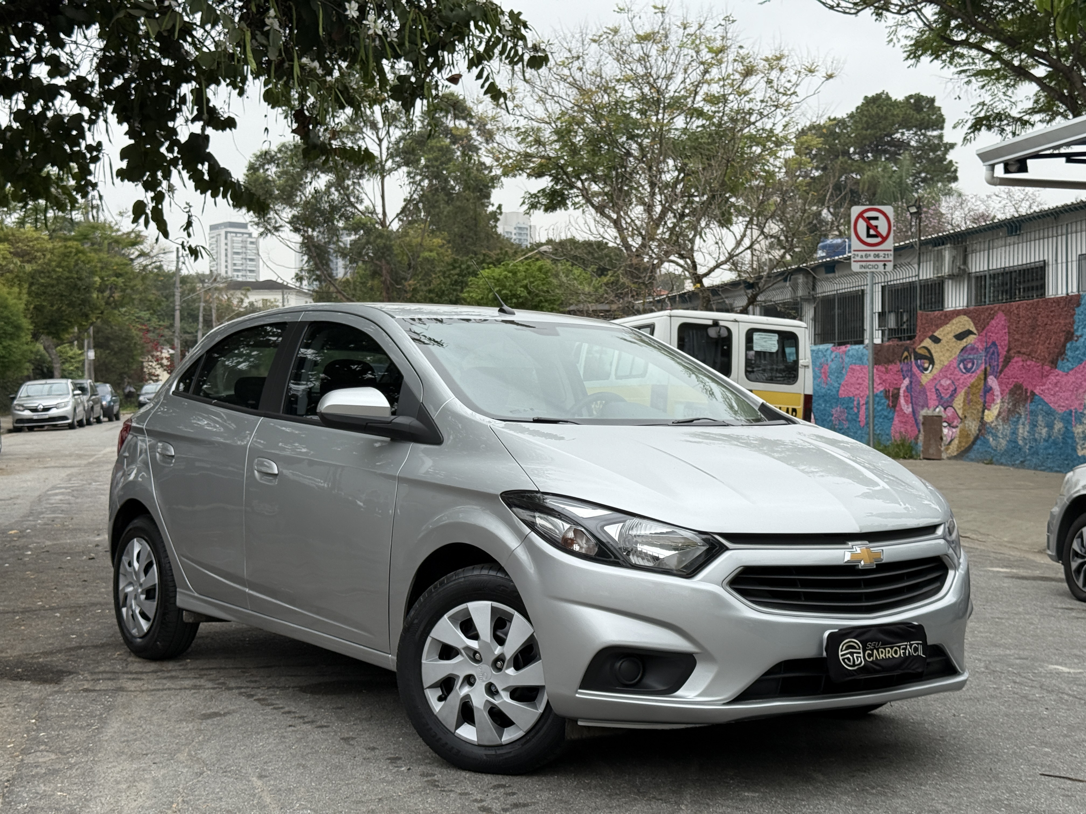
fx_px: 1506
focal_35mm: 48
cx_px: 543
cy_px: 407
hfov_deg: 39.7
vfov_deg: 30.3
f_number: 1.78
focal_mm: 6.76
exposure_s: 1/1795
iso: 64
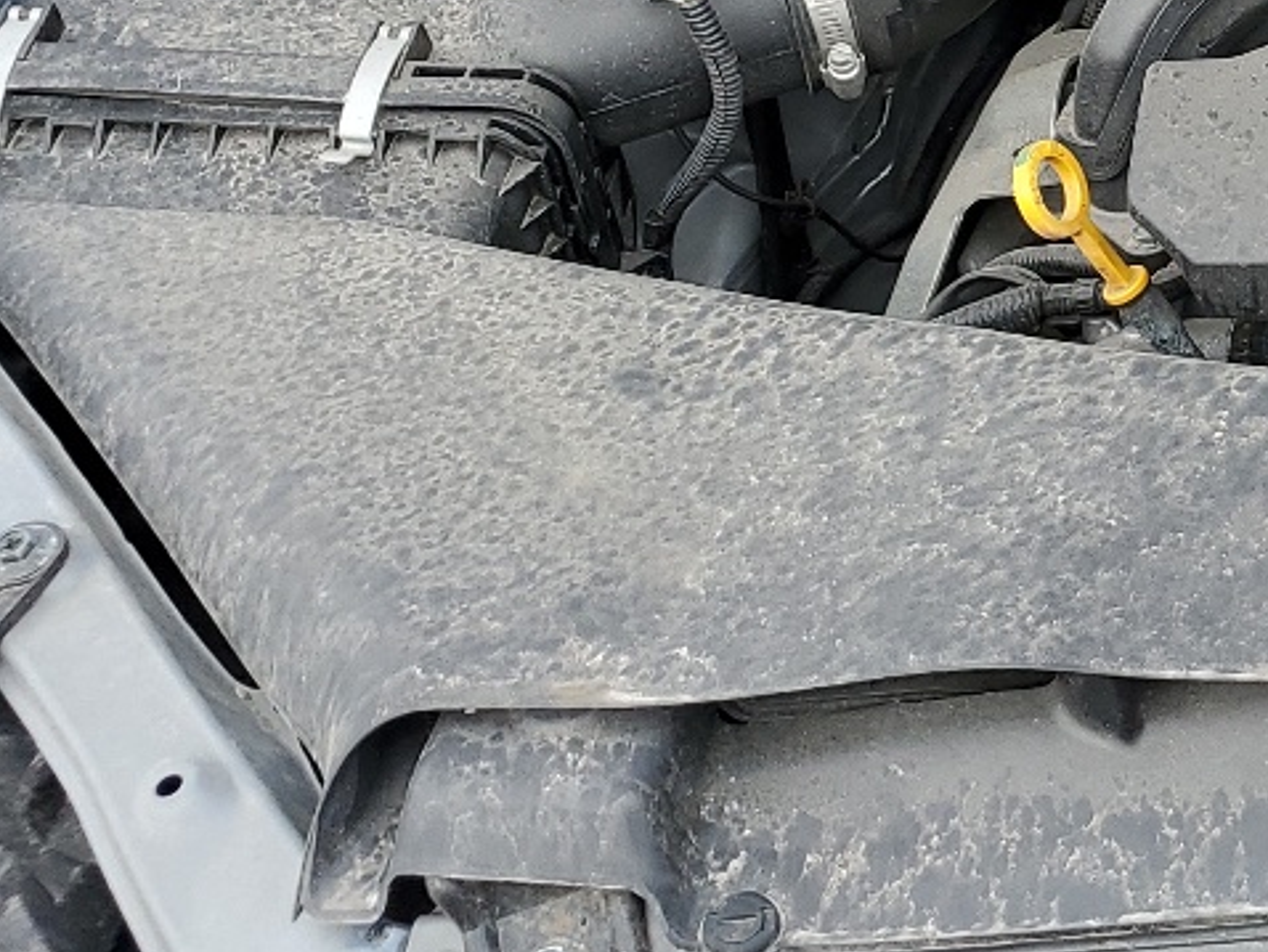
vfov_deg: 16.8
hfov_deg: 19.7
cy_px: 114
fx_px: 3188
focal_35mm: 87
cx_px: 1862
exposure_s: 1/769
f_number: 1.5
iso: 50
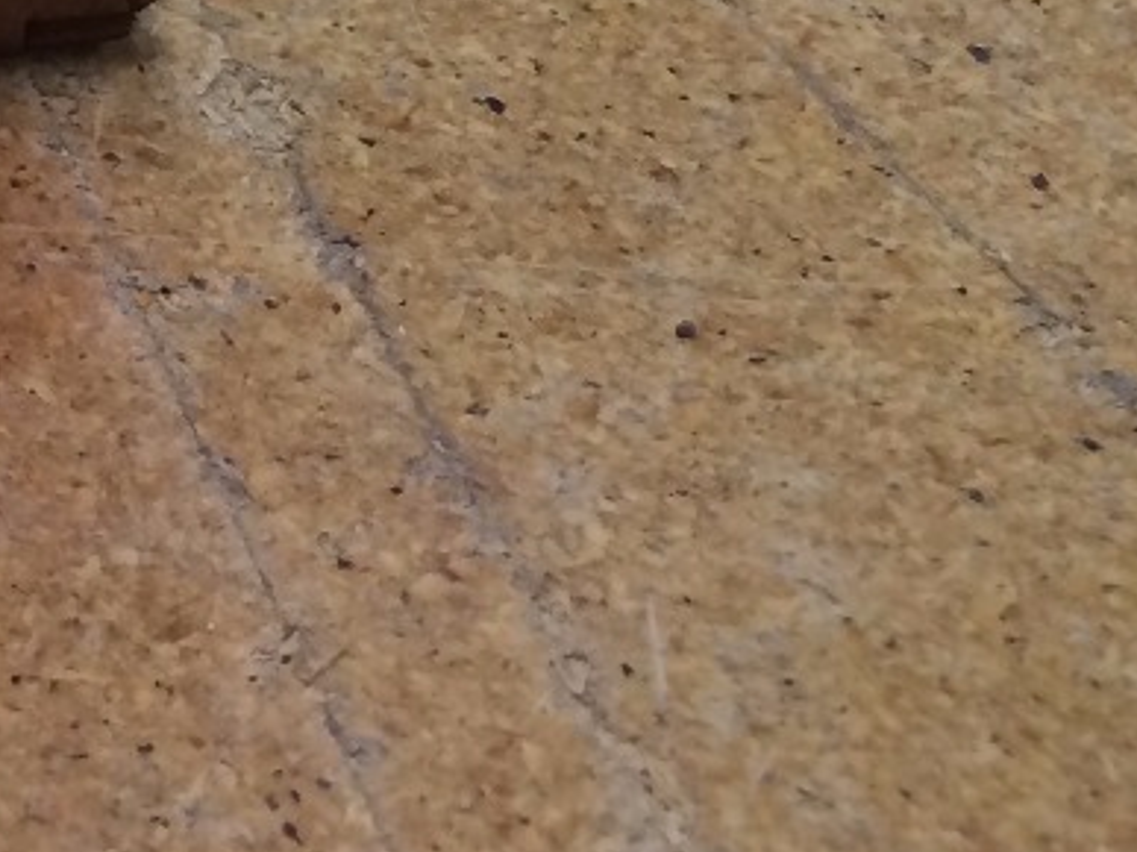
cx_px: -931
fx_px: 3546
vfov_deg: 13.1
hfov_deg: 15.5
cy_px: -355
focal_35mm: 108
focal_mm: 4.15
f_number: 2.2
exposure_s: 1/40
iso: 40
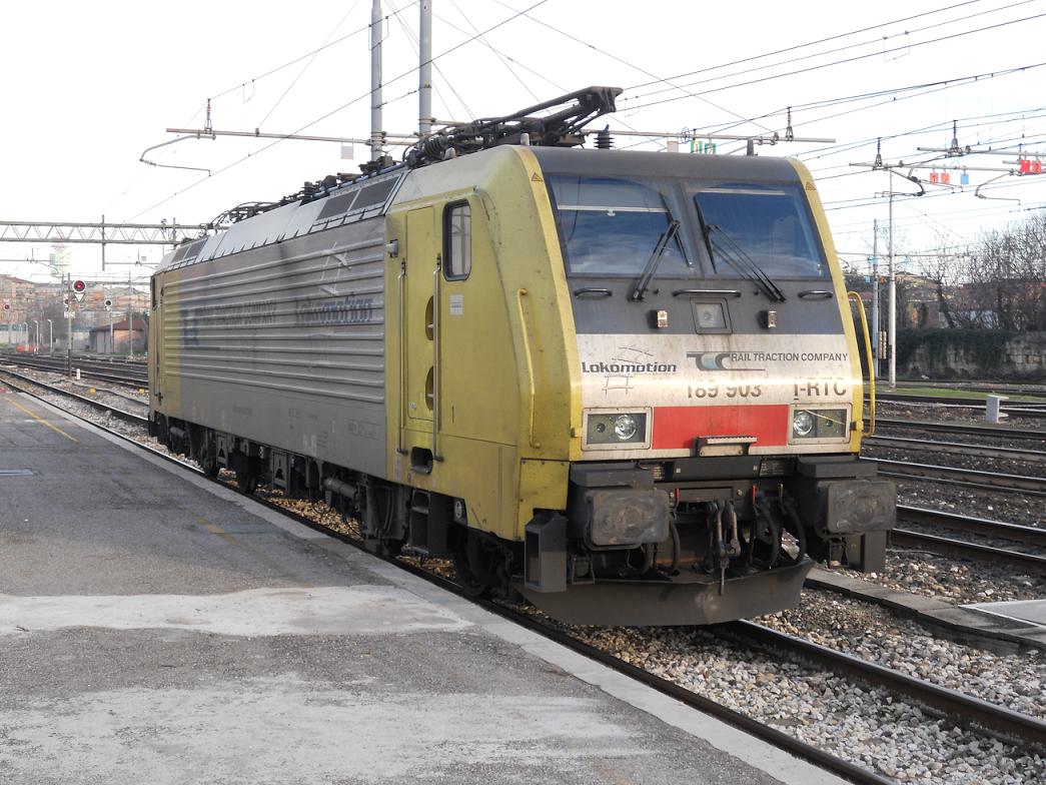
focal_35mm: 54
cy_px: 392
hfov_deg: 35.5
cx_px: 523
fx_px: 1632
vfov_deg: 27.0
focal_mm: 9.8
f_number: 4.8
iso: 80
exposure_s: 1/80
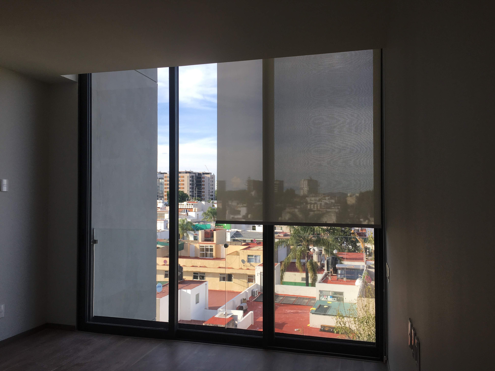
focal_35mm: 29
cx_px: 248
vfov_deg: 48.2
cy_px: 186
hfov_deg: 61.7
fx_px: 415
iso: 25
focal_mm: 4.15
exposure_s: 1/432
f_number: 2.2
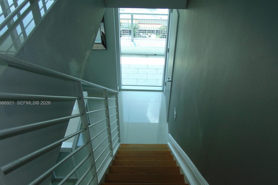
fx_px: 270
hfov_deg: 54.4
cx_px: 146
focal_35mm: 35
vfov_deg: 37.8
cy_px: 103
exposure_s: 1/160
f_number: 3.1
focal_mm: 5.4
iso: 80
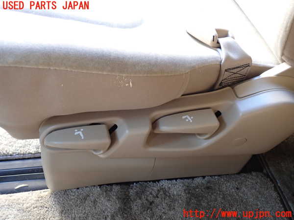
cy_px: 110
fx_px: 255
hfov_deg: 60.0
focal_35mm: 30
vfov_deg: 46.8
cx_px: 147
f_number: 2.3
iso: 250
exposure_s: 1/30
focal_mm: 5.4
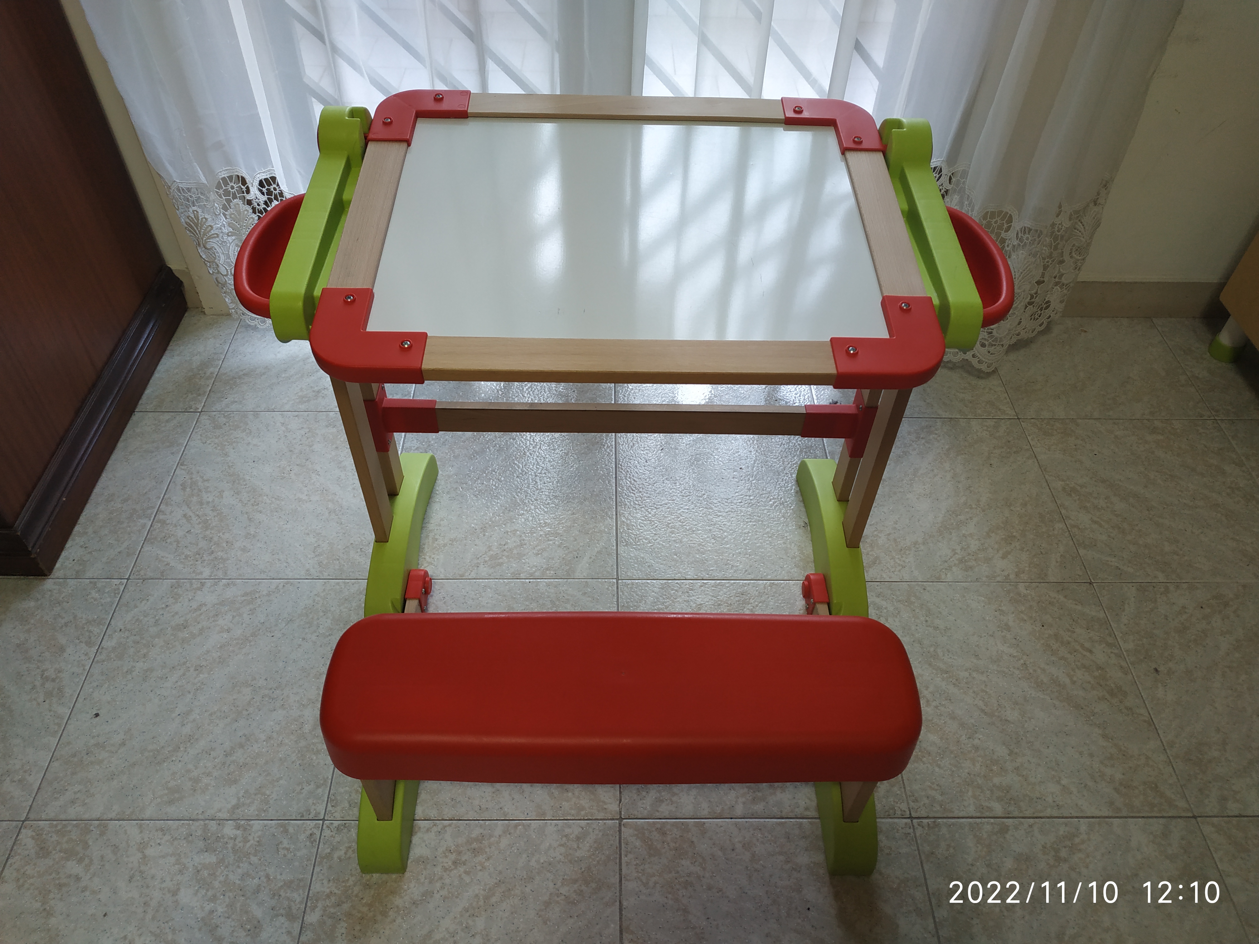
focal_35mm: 24
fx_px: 873
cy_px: 472
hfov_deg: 71.6
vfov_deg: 56.8
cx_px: 630
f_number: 1.9
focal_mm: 3.94
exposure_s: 1/60
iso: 160
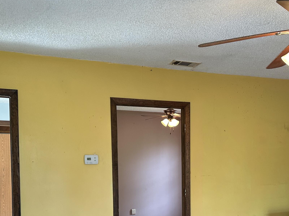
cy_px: 186
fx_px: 376
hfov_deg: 41.6
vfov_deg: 31.0
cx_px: 187
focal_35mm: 45
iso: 160
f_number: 1.78
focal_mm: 6.86
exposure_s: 1/60
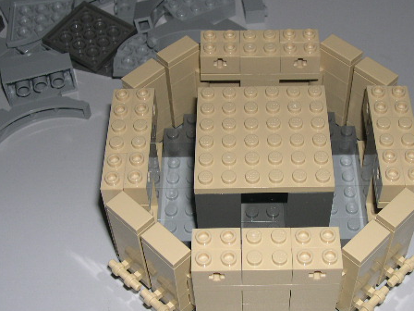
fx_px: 718
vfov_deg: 24.4
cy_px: 172
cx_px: 243
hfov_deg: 32.1
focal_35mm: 60
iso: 100
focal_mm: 9
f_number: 8
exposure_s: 1/60
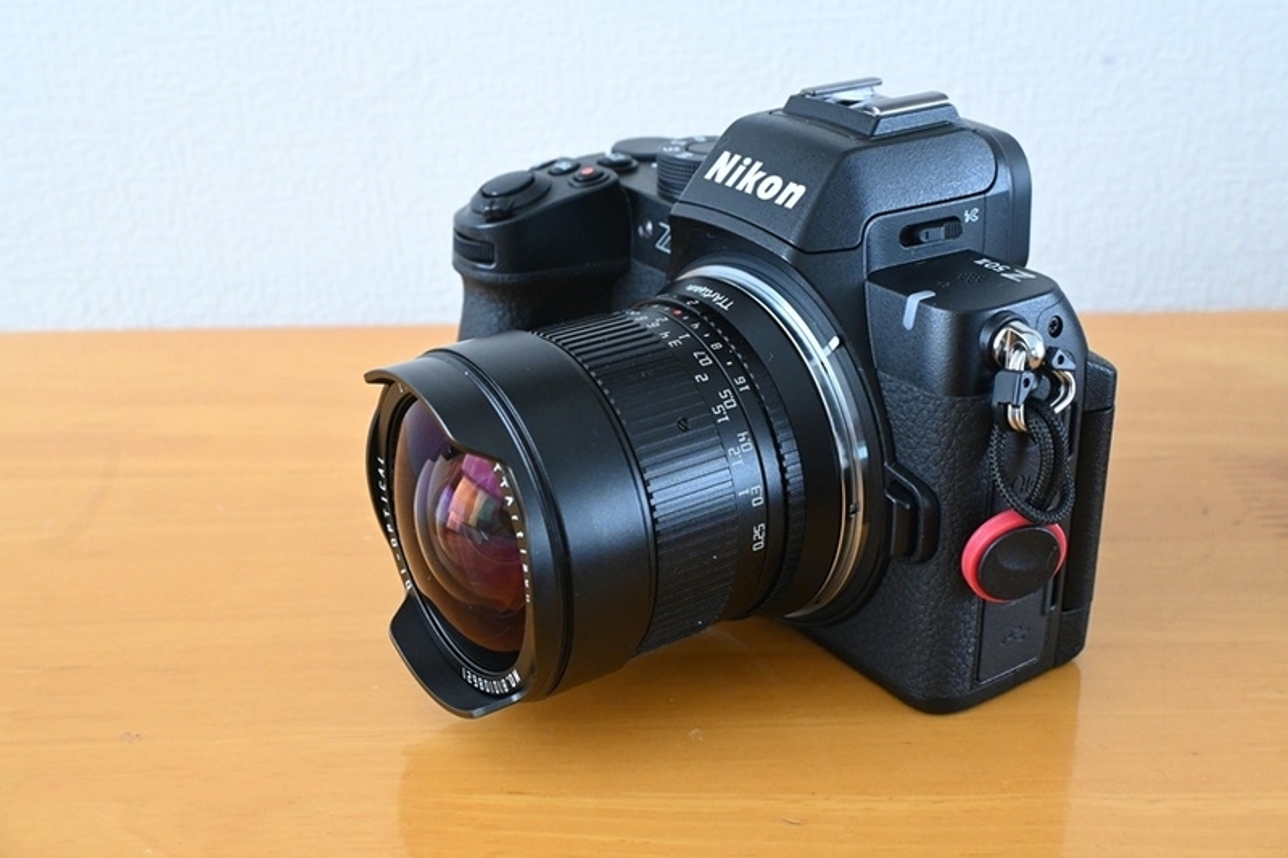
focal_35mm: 41
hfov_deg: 47.2
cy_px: 429
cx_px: 644
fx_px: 1475
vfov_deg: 32.4
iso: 4000
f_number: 8
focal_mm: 27.5
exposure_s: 1/80
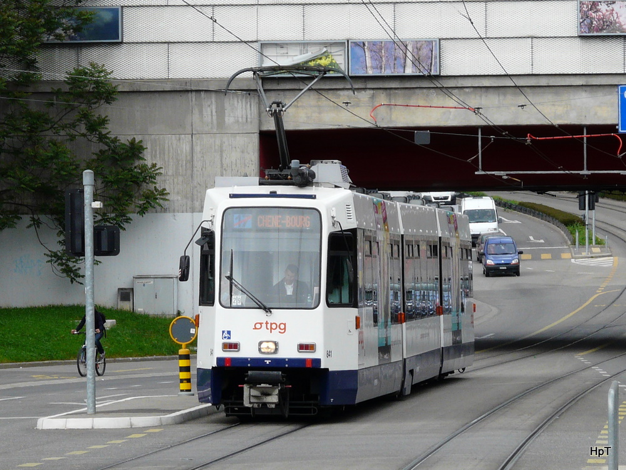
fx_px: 2605
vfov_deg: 10.3
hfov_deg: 13.7
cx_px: 313
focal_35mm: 144
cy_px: 235
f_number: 5
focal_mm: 23.7
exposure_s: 1/200
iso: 100
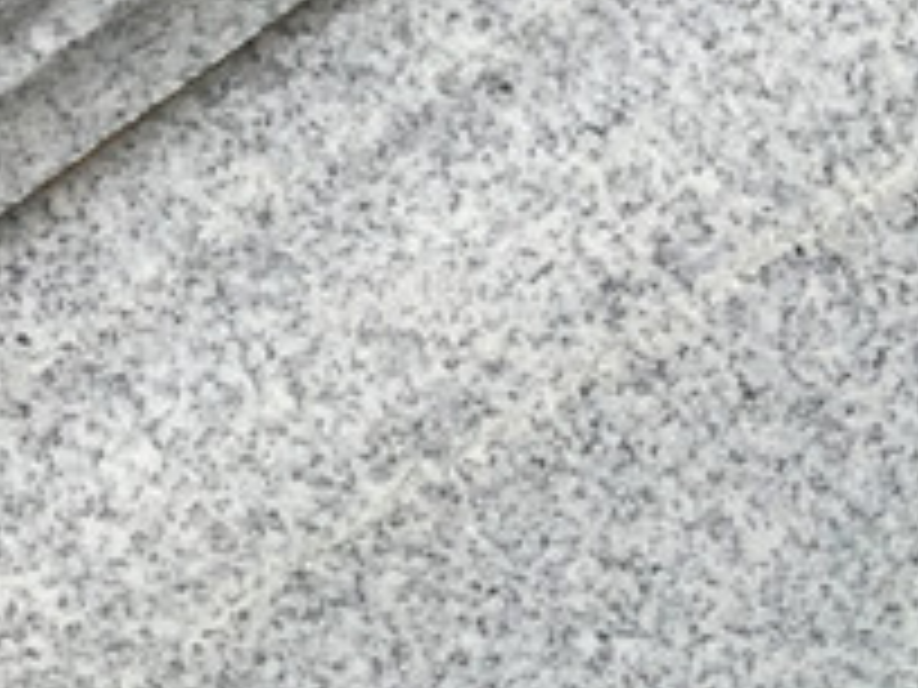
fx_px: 3633
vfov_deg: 10.5
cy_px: 992
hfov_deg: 12.8
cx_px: 1764
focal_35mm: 137
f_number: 2.4
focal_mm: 3.3
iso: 25
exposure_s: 1/347
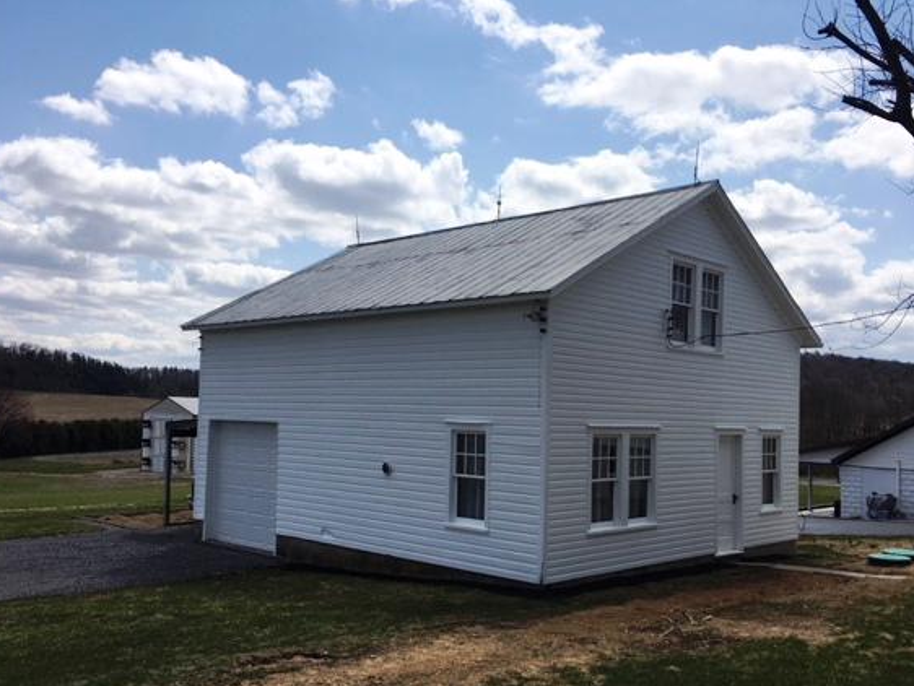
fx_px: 872
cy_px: 387
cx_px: 501
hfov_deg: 55.2
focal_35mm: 33
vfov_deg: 42.9
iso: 25
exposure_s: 1/3497
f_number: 2.2
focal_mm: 4.15
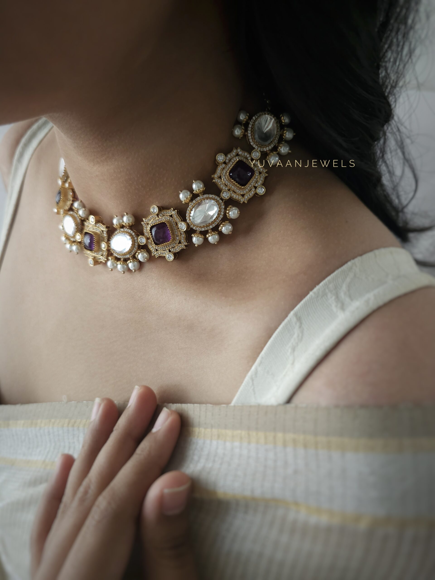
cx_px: 218
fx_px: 385
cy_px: 290
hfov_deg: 58.9
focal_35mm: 23
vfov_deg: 73.9
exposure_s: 1/45
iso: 160
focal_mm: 6.3
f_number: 1.7
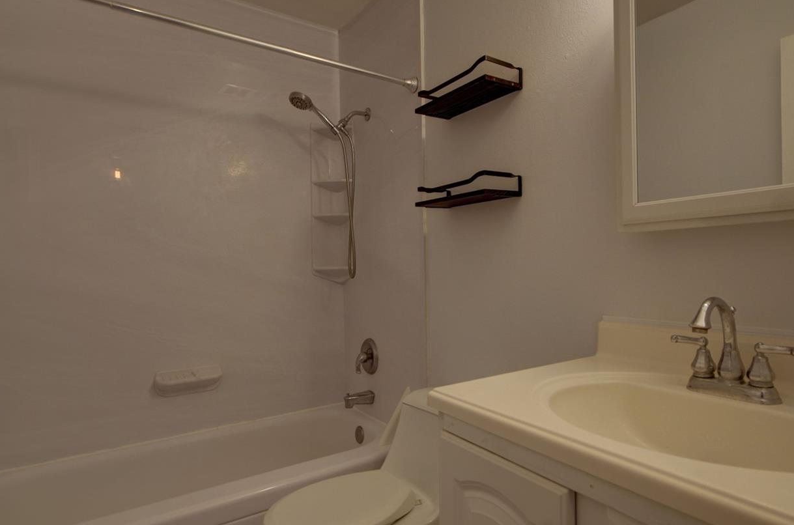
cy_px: 260
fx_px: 462
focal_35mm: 21
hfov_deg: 80.7
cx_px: 463
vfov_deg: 59.2
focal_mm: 11
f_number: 4
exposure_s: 1/25
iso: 200
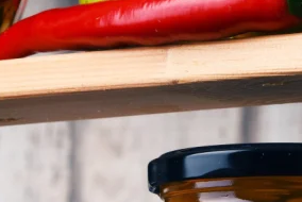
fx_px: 3359
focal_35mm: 400
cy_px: -57
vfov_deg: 3.4
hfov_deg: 5.1
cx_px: 278
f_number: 14
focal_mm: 92
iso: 100
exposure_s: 1/125
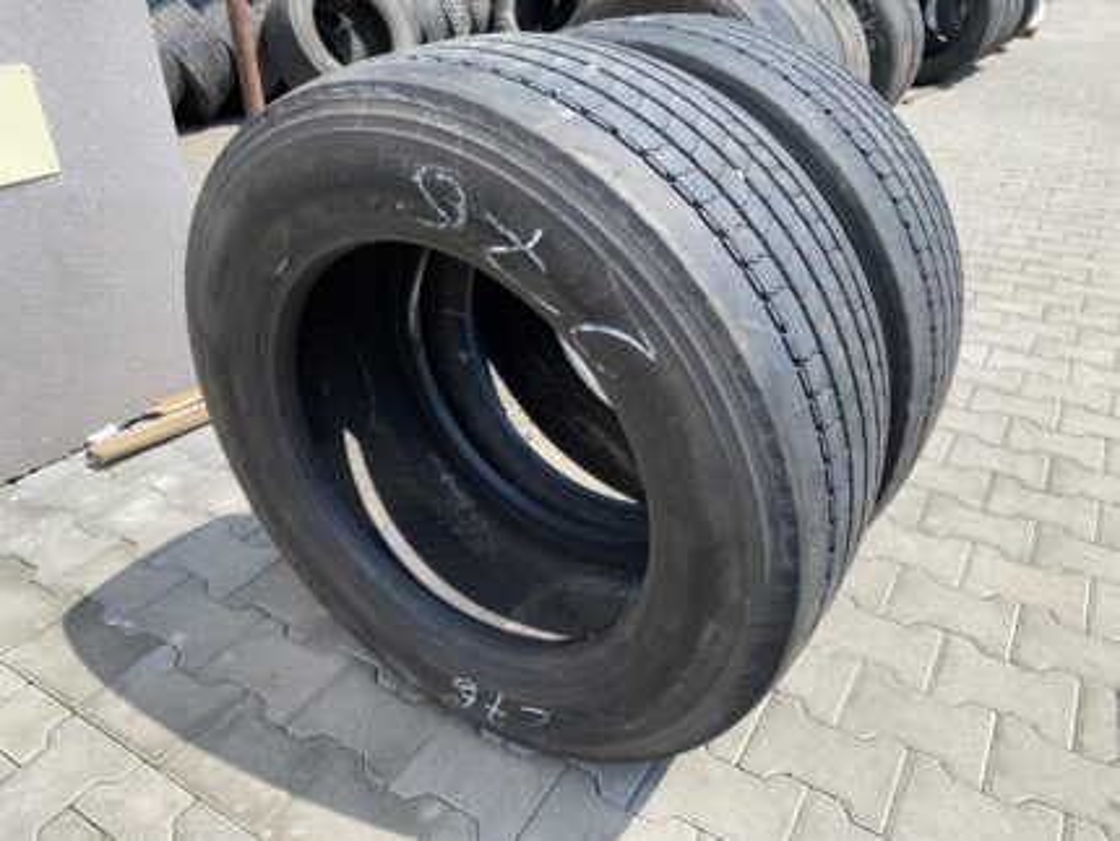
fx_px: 842
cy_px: 420
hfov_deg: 67.3
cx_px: 560
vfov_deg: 53.1
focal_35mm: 26
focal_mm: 4.25
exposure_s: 1/1232
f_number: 1.8
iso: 32
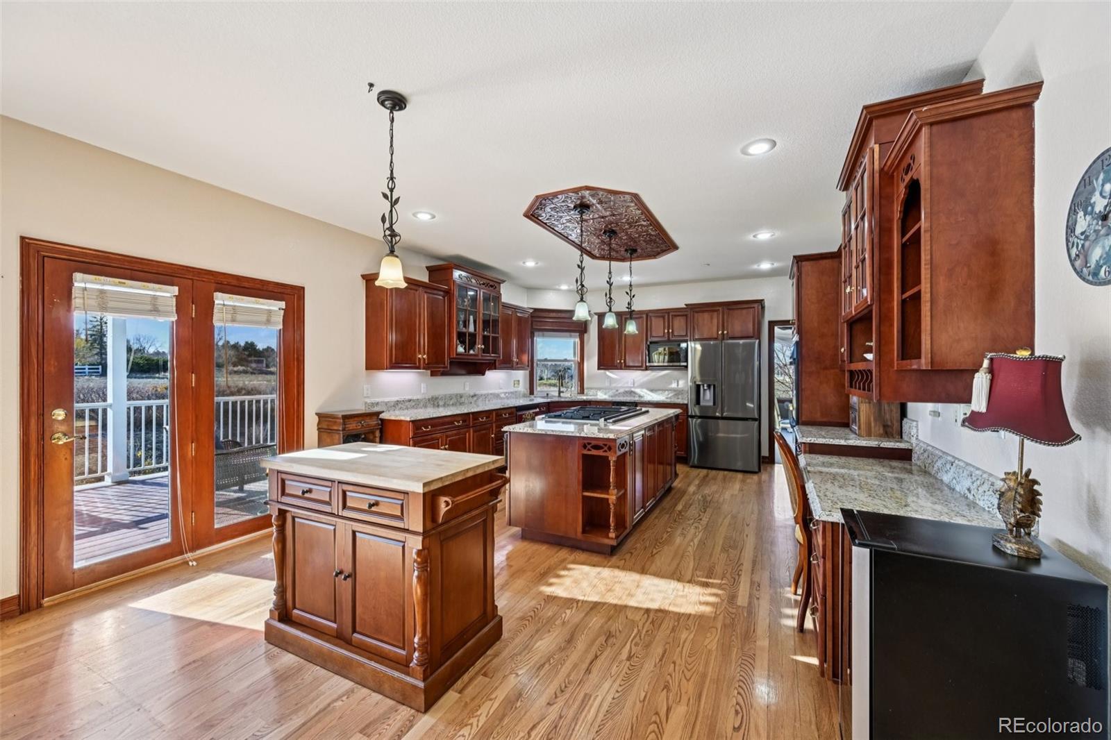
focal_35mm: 14
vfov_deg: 81.2
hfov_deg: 104.3
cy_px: 370
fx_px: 432
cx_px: 556
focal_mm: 14
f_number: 8
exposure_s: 1/15
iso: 180
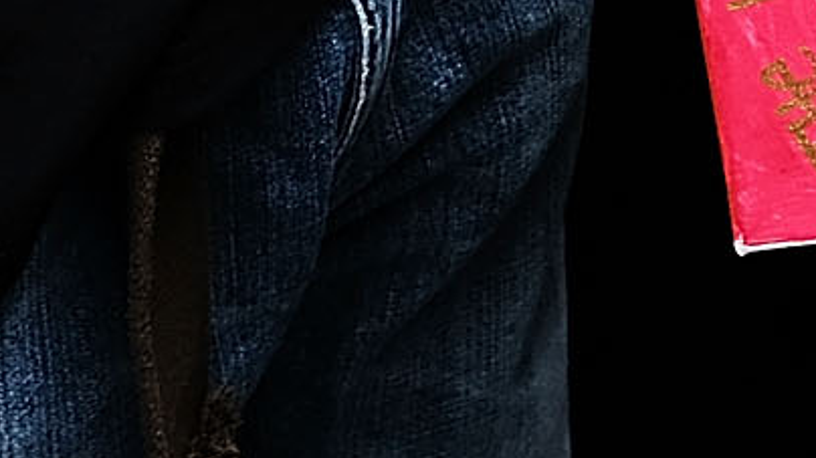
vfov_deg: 4.1
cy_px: -1471
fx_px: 5884
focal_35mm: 272
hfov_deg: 7.8
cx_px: 1169
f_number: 4
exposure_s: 1/350
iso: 400
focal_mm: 23
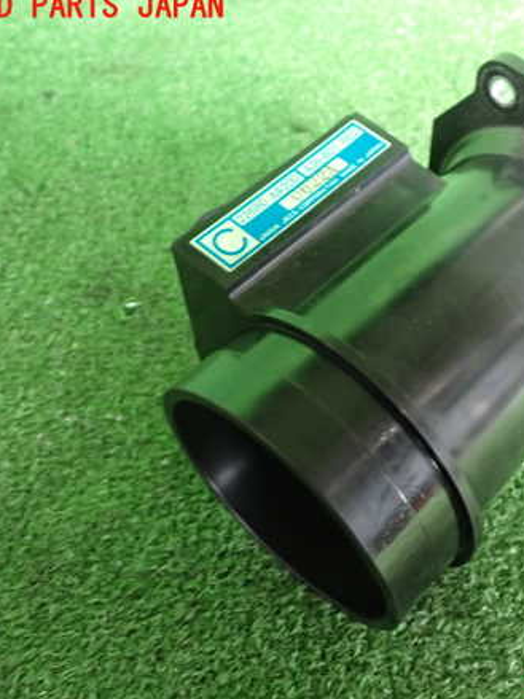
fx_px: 828
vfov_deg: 45.8
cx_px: 413
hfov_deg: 34.2
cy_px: 346
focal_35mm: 41
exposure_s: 1/30
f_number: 2.3
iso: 400
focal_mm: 5.4
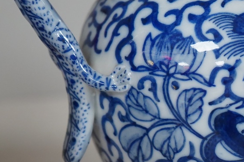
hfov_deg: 9.5
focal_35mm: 215
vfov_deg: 6.4
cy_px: 67
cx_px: 246
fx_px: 1456
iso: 2500
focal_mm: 70
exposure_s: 1/160
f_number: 5.6
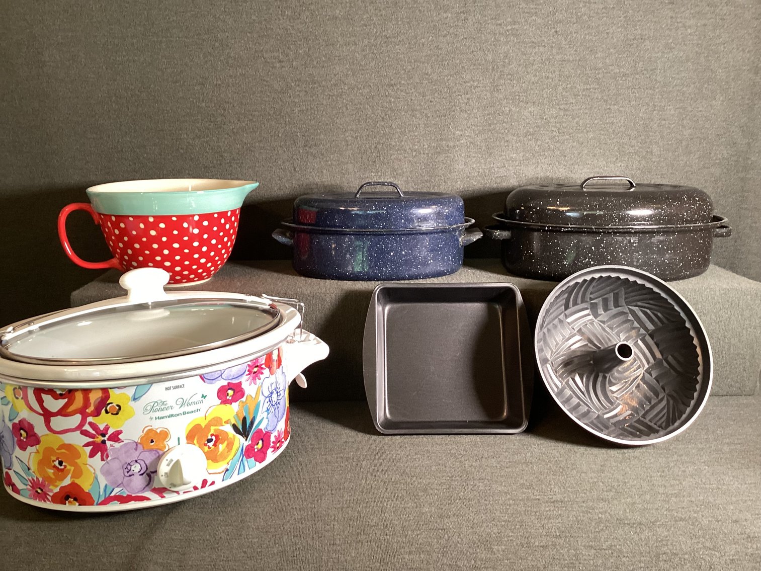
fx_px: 682
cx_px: 380
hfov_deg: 58.3
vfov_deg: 45.4
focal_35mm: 31
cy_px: 286
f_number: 2.4
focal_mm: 3.3
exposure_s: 1/50
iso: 200
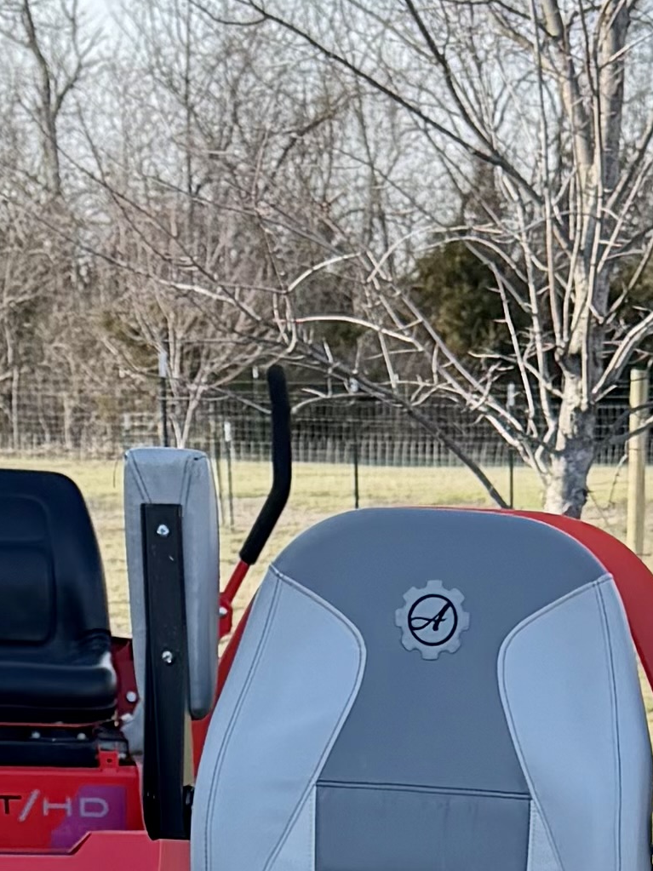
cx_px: 690
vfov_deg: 13.0
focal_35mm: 134
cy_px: 1682
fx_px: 3371
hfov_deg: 10.9
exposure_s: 1/1618
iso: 100
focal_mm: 6.76
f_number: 1.78
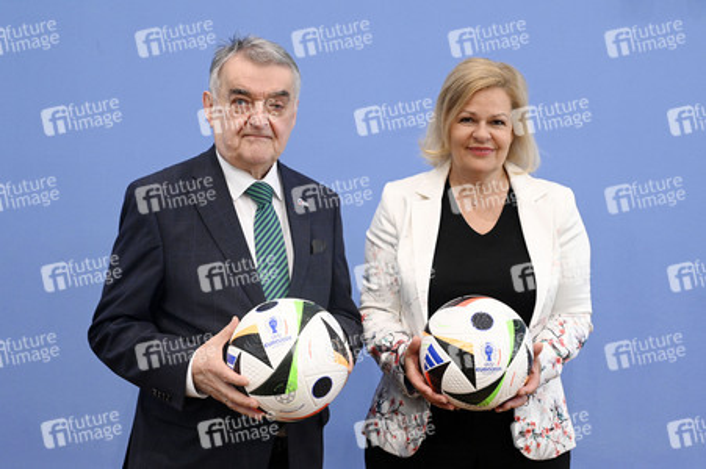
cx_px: 353
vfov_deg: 30.5
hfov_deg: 44.5
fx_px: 862
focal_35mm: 44
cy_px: 234
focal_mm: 44
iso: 4000
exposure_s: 1/500
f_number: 5.6
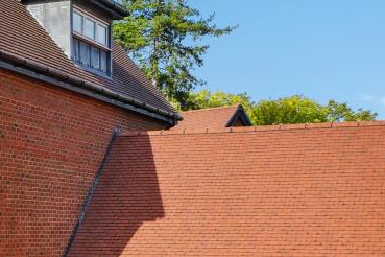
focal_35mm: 97
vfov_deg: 14.0
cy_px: 209
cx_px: -105
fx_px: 1037
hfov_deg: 19.5
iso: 320
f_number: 10
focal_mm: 35
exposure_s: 1/320
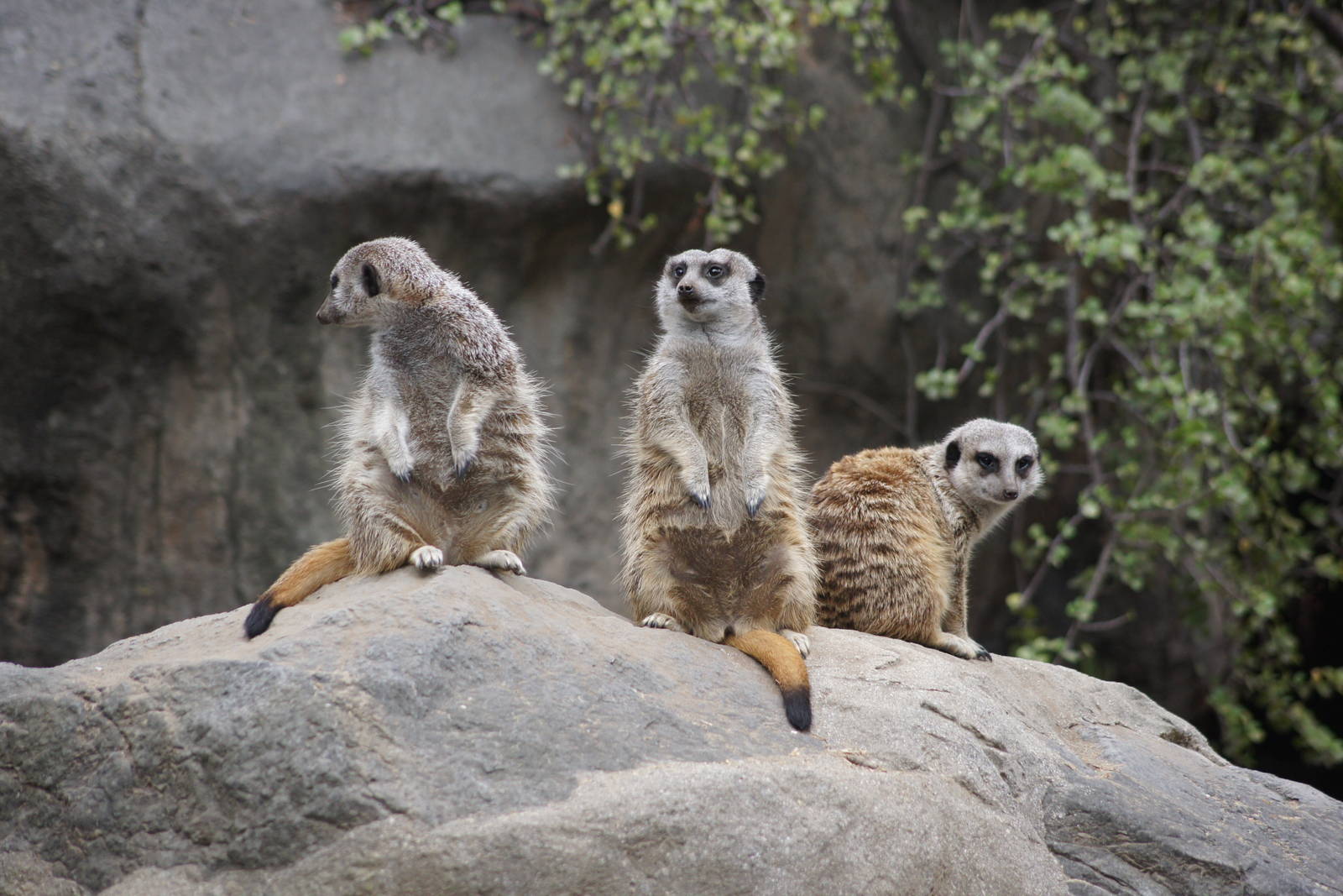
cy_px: 448
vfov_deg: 6.5
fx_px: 7834
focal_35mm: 210
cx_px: 672
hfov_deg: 9.8
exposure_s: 1/500
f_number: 4.5
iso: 500
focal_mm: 140
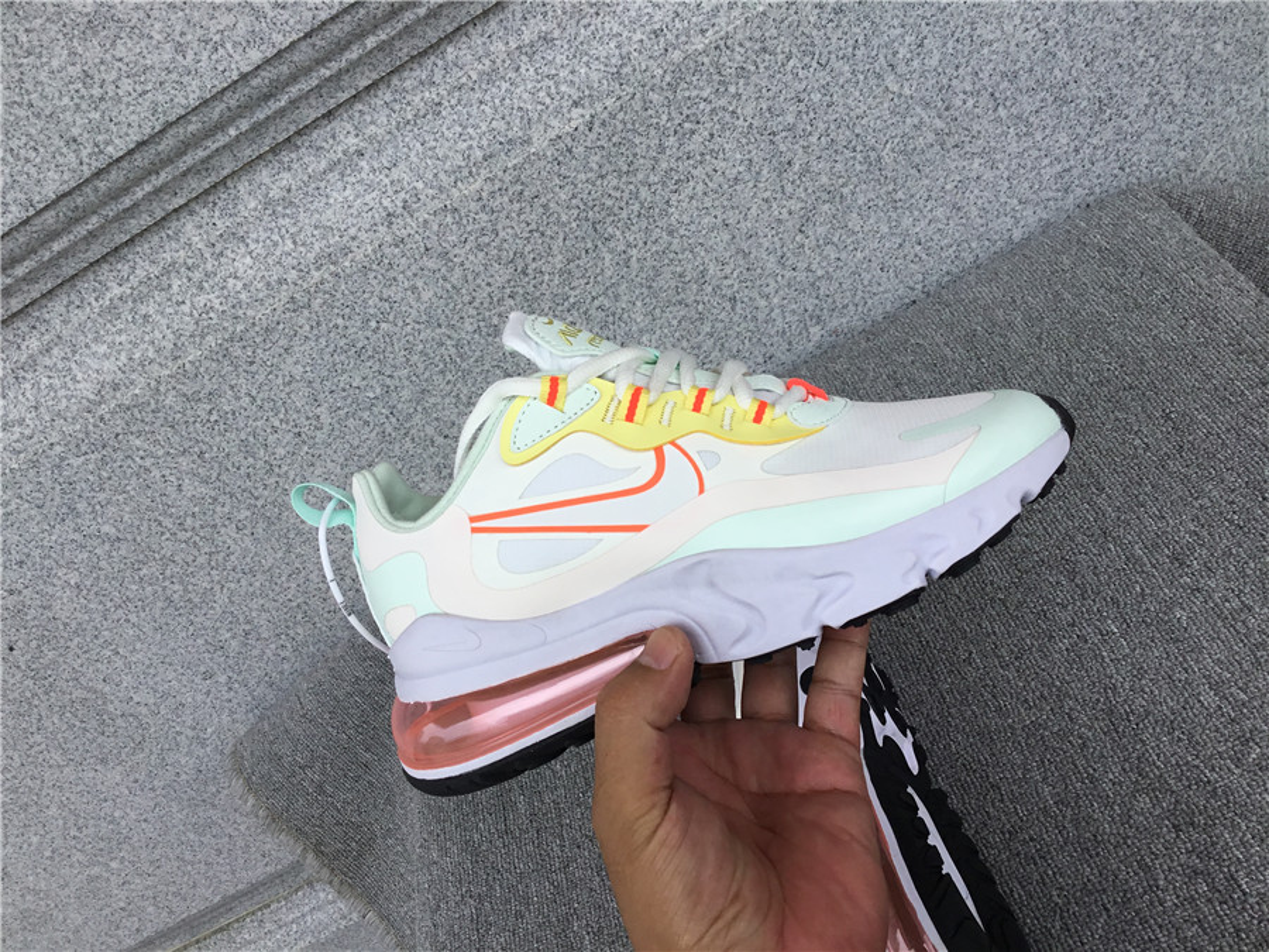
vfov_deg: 45.4
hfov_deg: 58.4
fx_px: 1136
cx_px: 634
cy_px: 476
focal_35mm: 31
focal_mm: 3.3
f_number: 2.4
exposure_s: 1/741
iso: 25
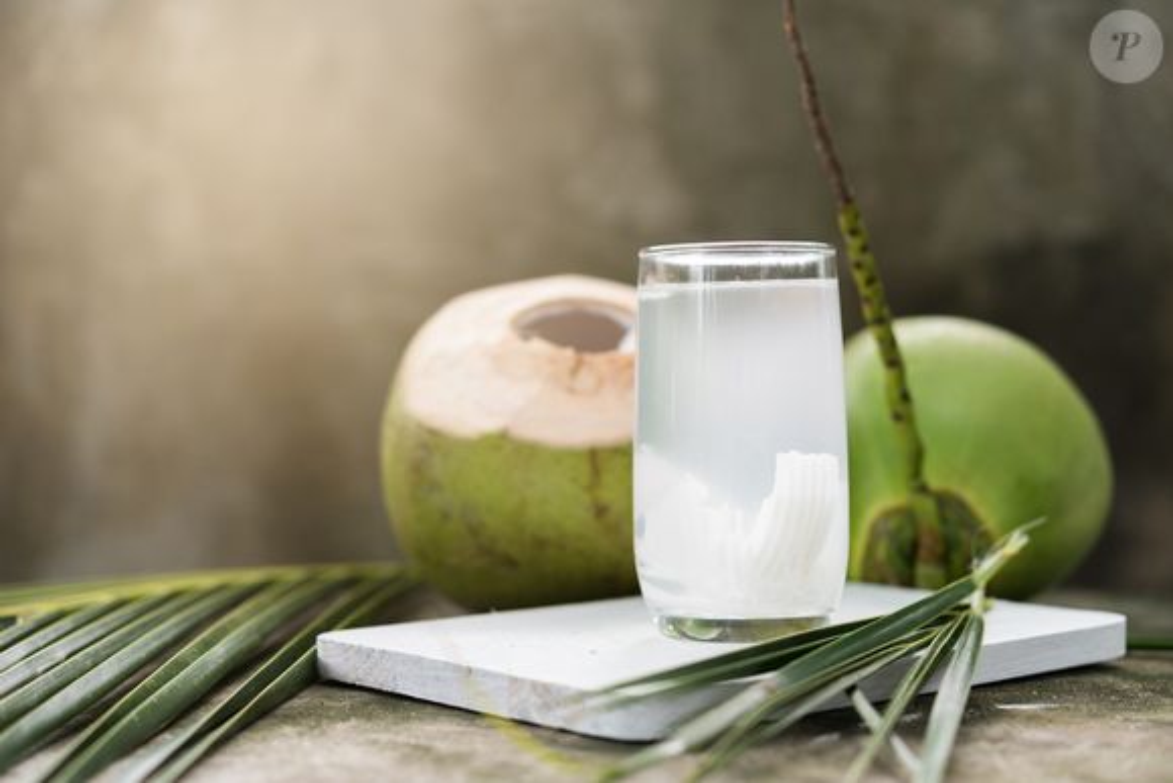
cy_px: 392
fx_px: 1955
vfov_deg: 22.6
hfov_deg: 33.4
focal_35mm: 60
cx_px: 586
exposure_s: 1/125
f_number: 4
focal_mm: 60
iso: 200
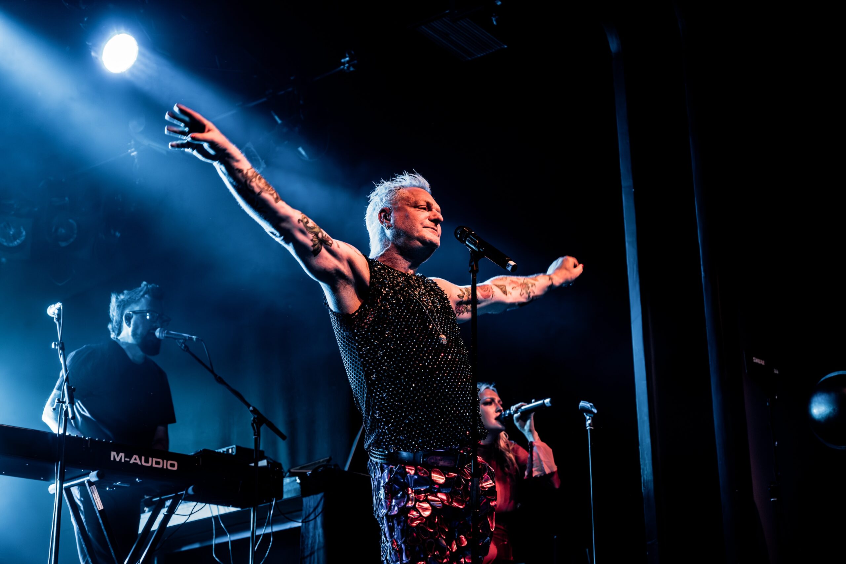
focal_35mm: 61
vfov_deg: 22.3
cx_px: 423
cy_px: 282
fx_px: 1433
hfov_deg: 32.9
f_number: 4
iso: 8000
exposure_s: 1/200
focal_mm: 61
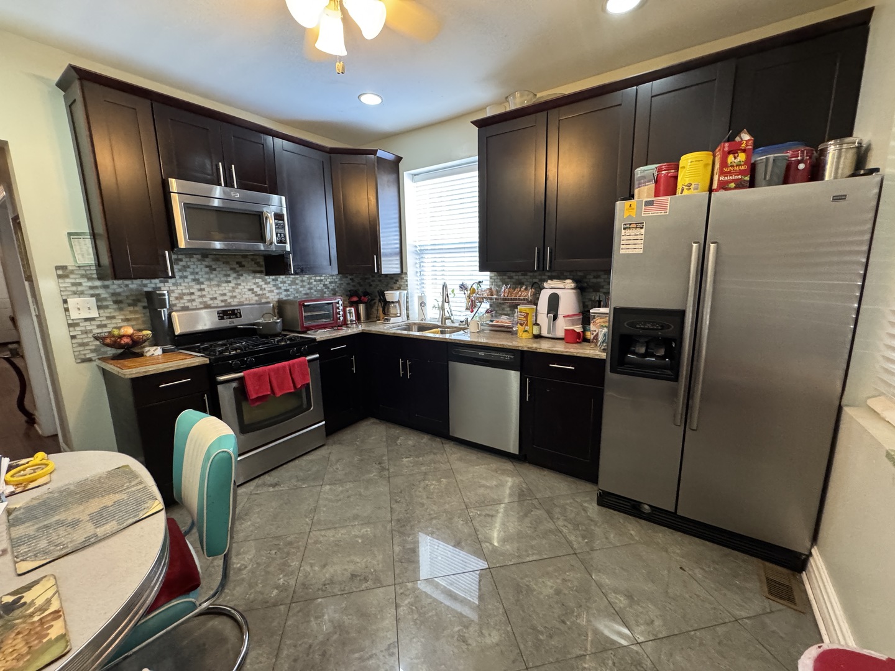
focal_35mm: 14
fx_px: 362
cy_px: 336
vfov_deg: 85.7
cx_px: 448
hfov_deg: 102.1
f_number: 2.2
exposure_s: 1/60
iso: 640
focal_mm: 2.22
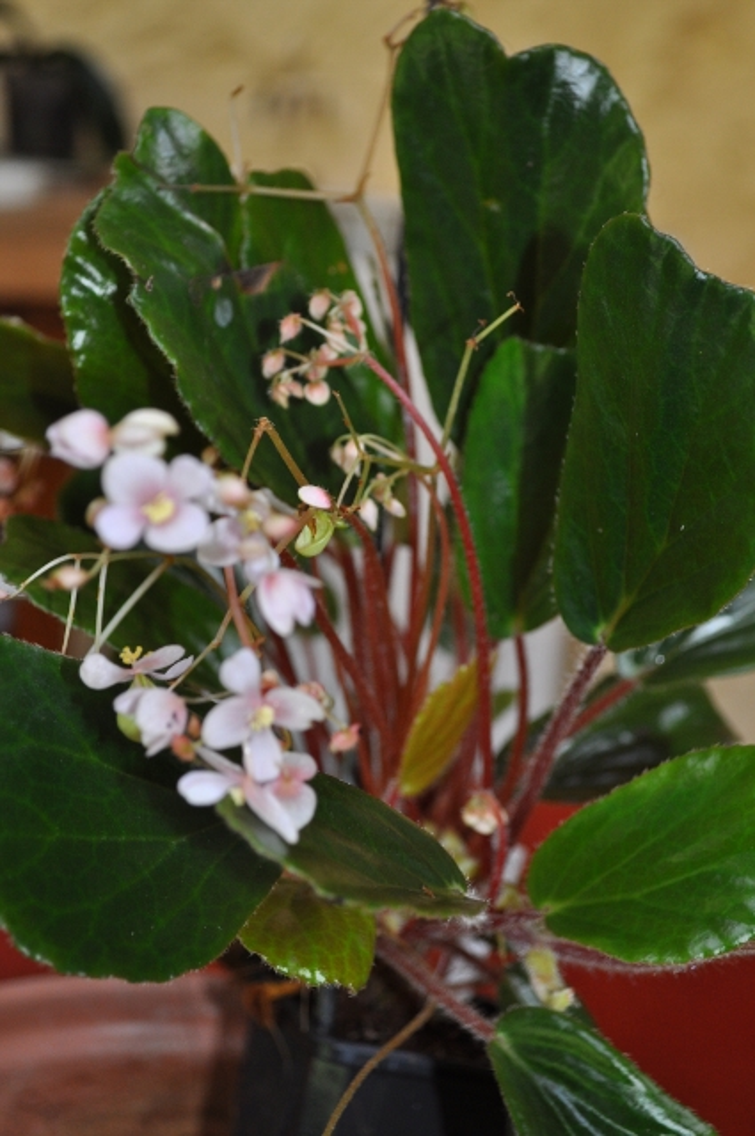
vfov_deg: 35.1
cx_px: 378
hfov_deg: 23.7
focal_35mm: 57
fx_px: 1798
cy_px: 568
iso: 560
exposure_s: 1/60
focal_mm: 38
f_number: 5
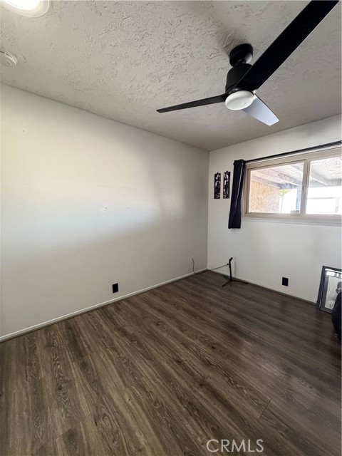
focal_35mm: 14
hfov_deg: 85.7
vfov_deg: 102.1
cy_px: 228
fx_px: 184
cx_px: 171
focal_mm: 2.22
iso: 500
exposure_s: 1/60
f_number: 2.2
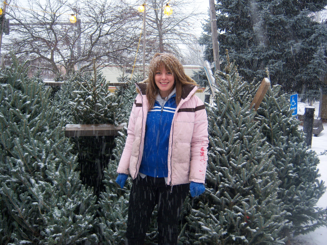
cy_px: 122
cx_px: 164
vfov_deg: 39.7
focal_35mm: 36
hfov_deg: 51.4
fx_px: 340
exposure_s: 1/60
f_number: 2.8
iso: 80
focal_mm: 7.5
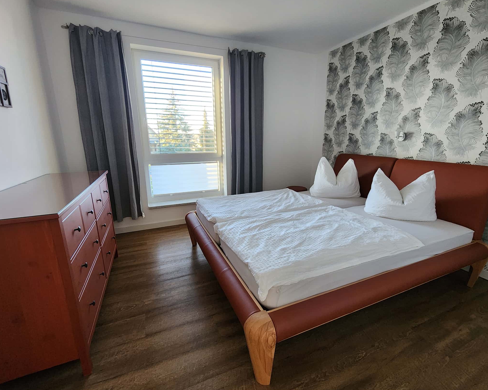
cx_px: 256
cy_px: 194
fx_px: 217
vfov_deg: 84.0
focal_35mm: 15
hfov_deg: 96.7
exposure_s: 1/30
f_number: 2.2
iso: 400
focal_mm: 2.2
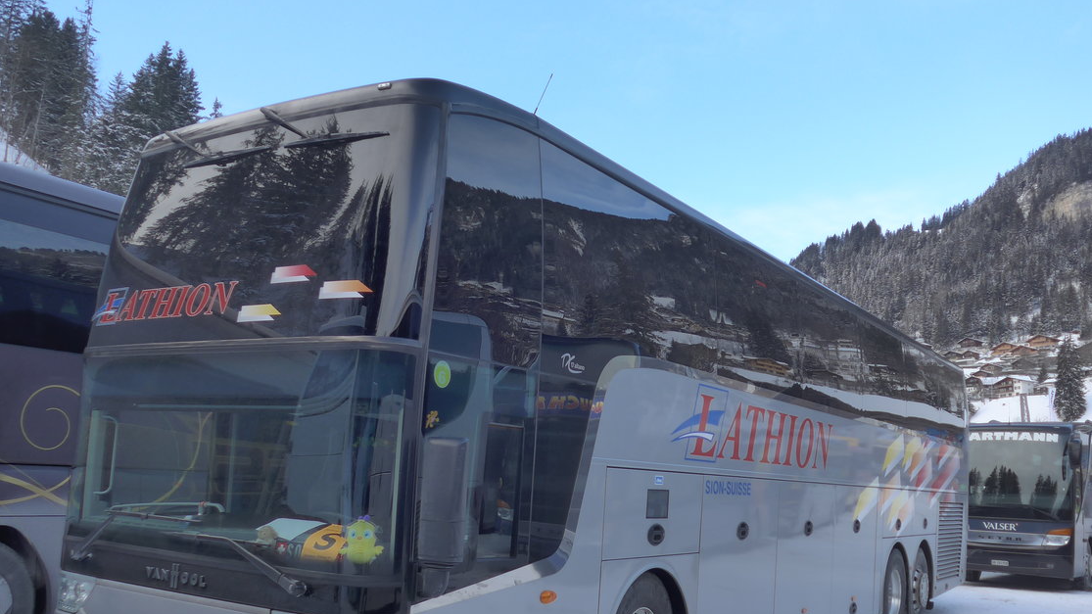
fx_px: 984
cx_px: 540
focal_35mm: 34
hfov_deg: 58.0
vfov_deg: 34.5
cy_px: 384
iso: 160
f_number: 2
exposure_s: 1/640
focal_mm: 6
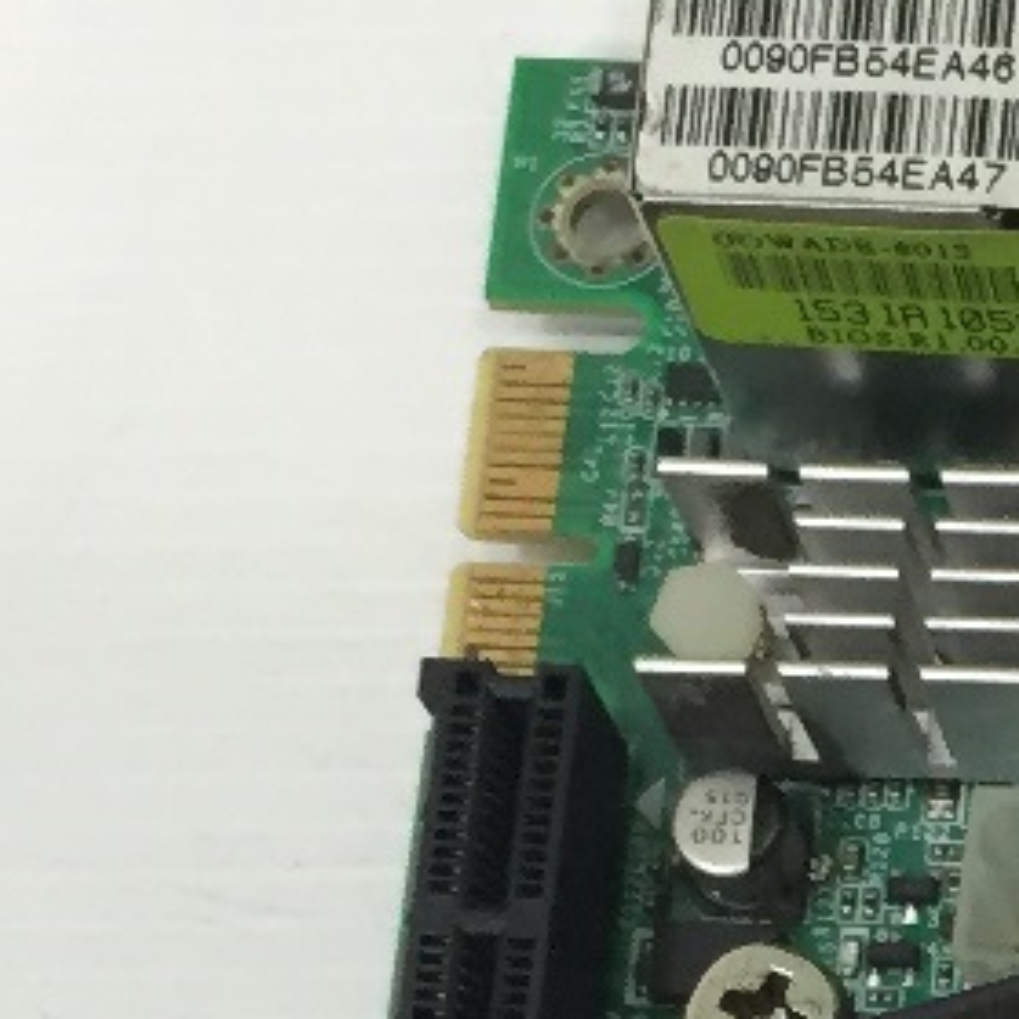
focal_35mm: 150
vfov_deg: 11.2
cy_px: 1563
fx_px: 4996
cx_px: 1614
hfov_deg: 11.1
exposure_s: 1/33
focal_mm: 4.15
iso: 125
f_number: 2.2
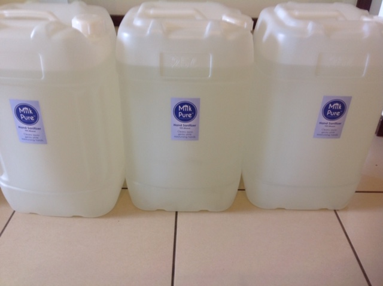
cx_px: 192
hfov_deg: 52.7
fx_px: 387
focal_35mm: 35
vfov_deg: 40.6
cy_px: 143
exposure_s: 1/15
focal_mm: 4.28
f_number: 2.4
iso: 50
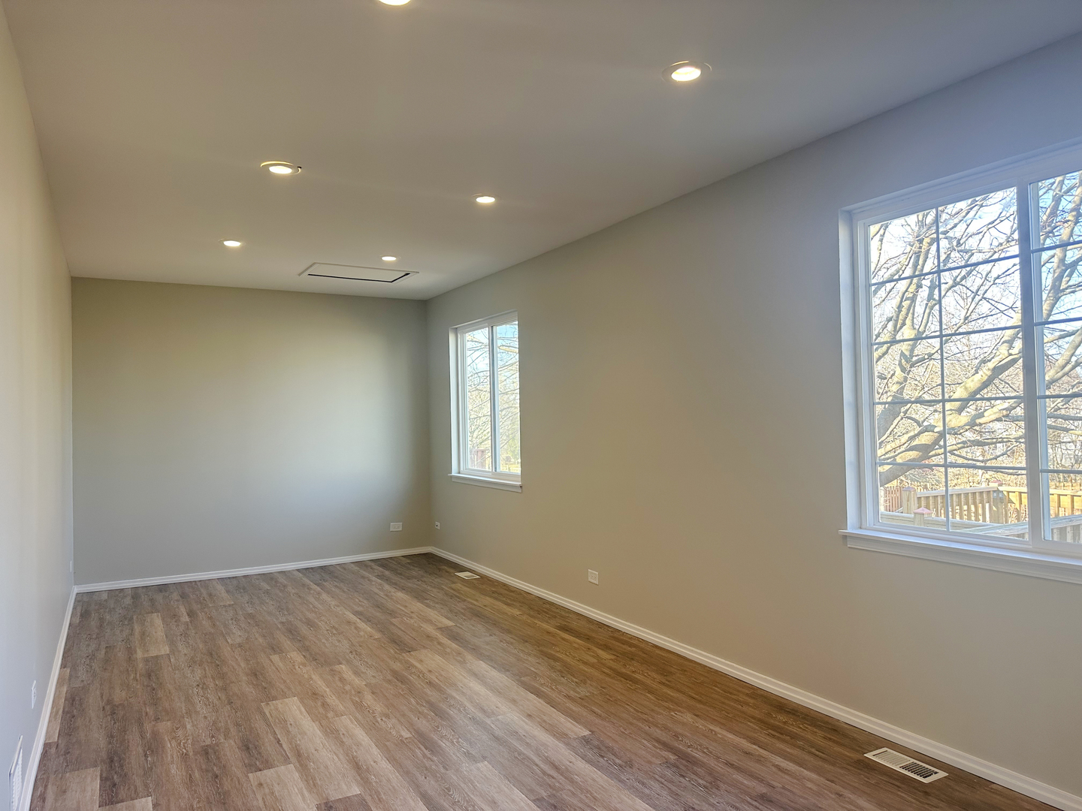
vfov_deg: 56.8
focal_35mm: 24
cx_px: 541
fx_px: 750
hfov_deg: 71.6
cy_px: 406
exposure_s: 1/120
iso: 100
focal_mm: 6.86
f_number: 1.78
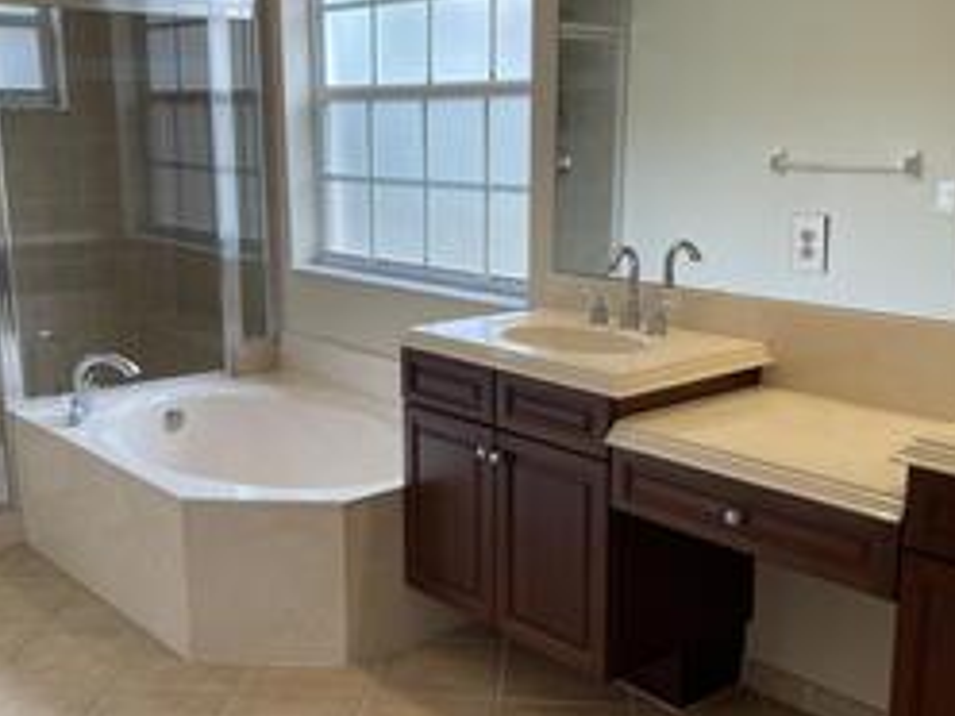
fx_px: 1159
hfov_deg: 44.8
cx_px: 454
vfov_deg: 34.3
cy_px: 385
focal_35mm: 42
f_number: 1.6
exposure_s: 1/120
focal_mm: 5.1
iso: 32
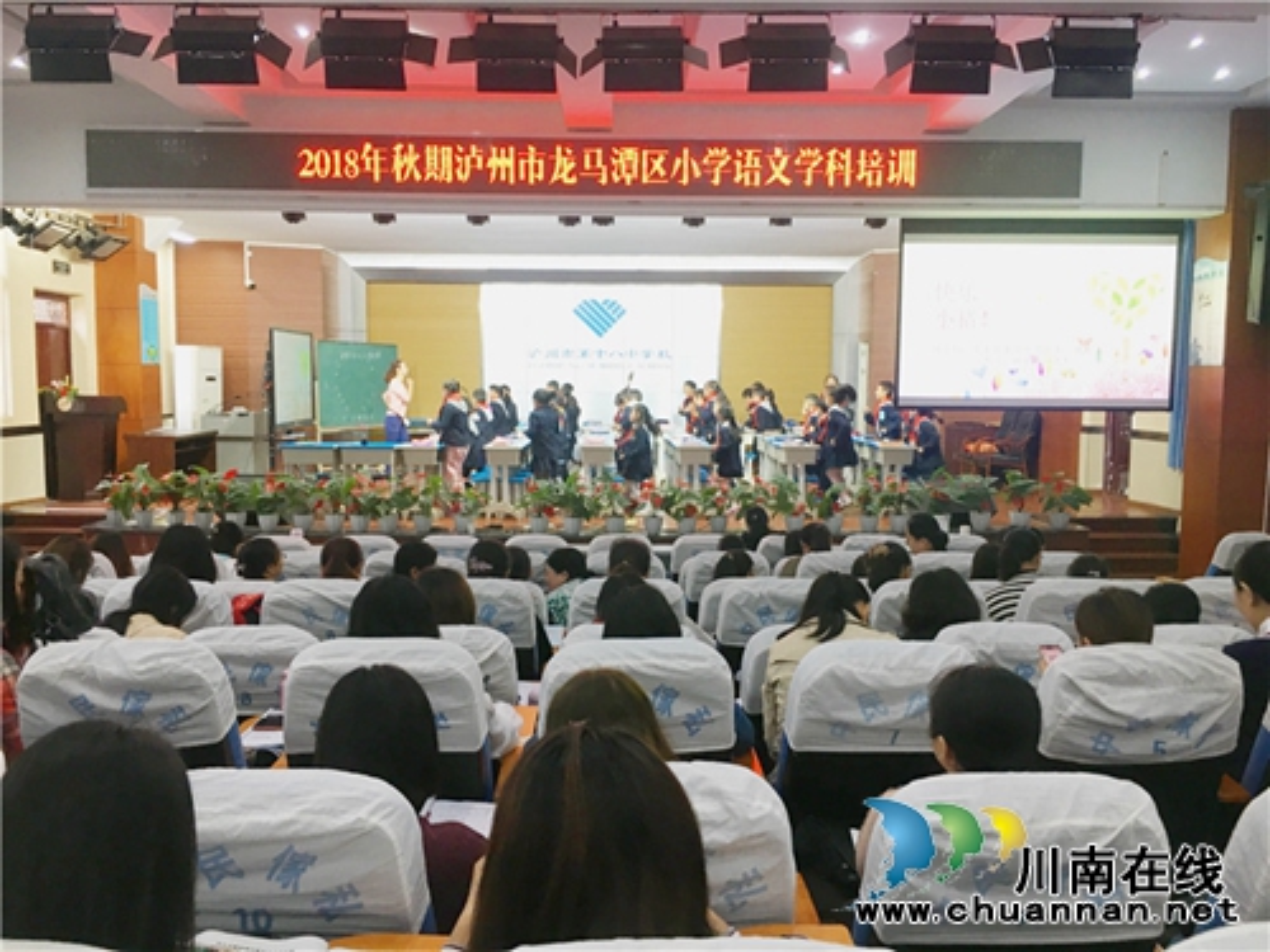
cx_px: 635
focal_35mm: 29
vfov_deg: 48.2
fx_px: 1064
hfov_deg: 61.7
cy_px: 476
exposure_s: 1/33
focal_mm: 4.15
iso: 80
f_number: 2.2
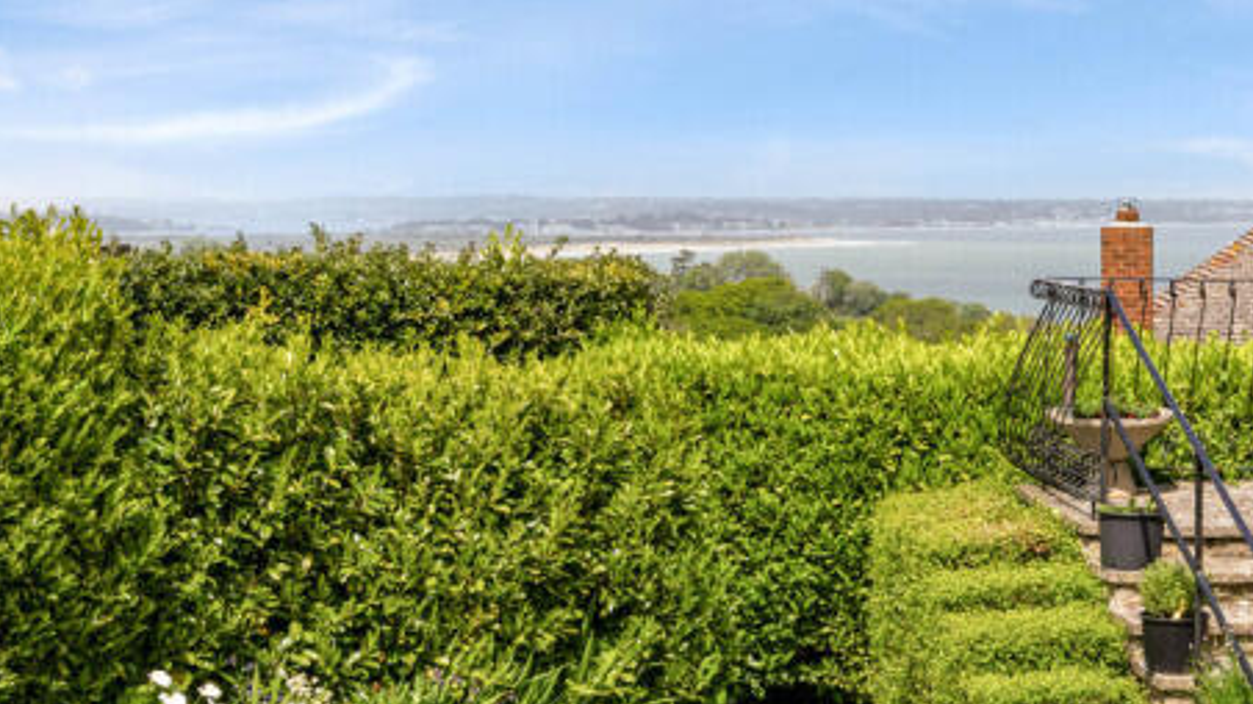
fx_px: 2757
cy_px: 323
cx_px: 990
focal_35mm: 83
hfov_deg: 25.2
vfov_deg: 14.6
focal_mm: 35
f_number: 11
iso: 400
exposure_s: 1/640
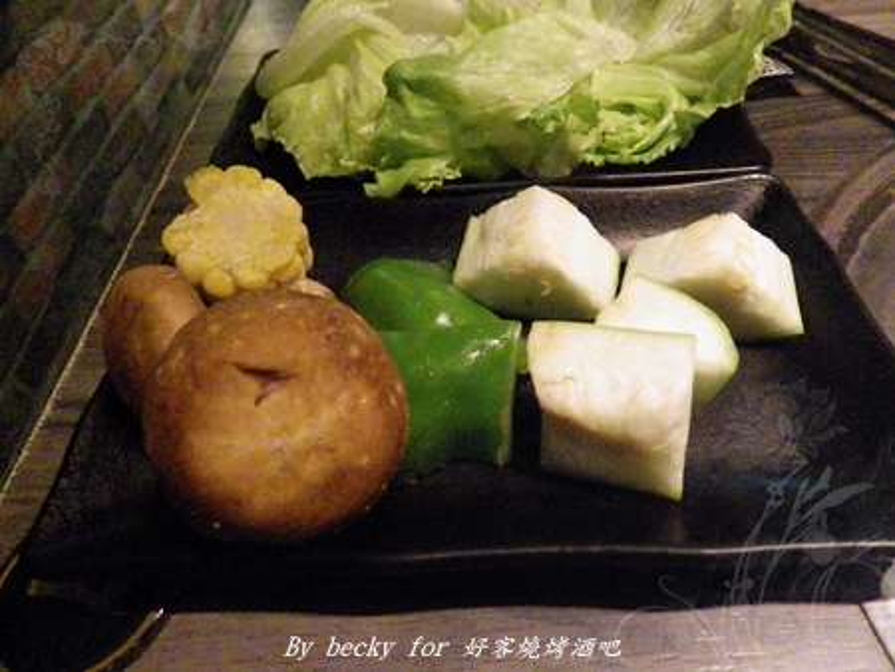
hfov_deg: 76.4
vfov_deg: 61.1
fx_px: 569
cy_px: 336
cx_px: 448
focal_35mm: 22
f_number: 3.1
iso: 1600
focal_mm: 4
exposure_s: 1/13
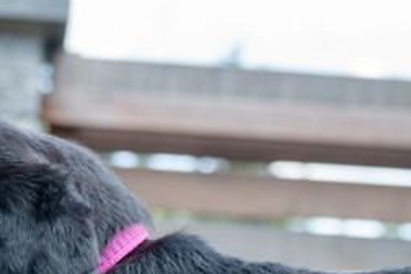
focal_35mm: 142
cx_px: 284
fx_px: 1621
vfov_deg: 9.2
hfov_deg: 14.4
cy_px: 482
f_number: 4
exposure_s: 1/400
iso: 250
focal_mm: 35
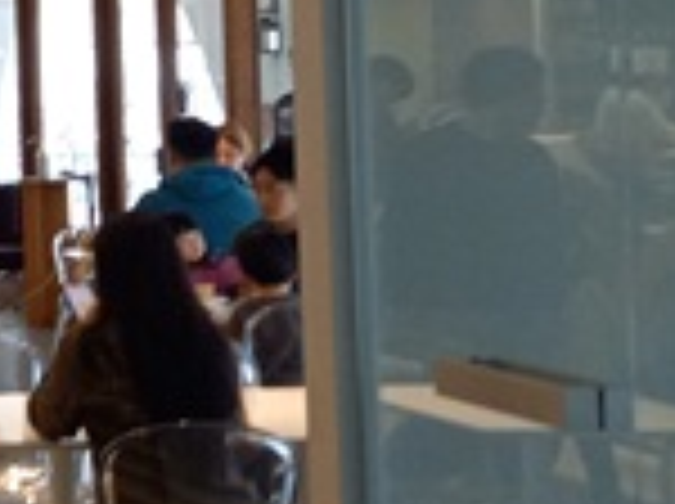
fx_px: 2083
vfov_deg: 13.7
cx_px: -630
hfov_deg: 15.2
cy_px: 68
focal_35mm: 107
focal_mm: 4.65
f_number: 1.8
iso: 200
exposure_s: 1/60
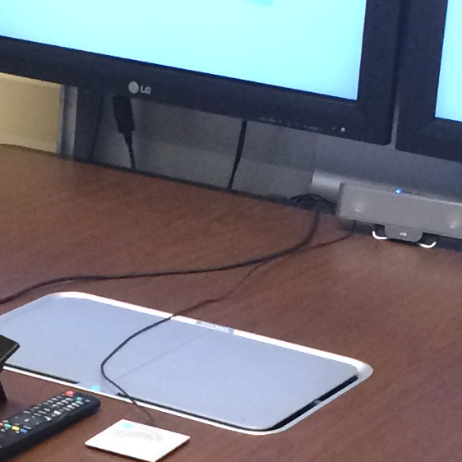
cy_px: 418
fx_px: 2250
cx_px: 141
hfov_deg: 11.7
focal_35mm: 149
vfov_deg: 11.6
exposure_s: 1/30
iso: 250
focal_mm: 4.15
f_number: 2.2
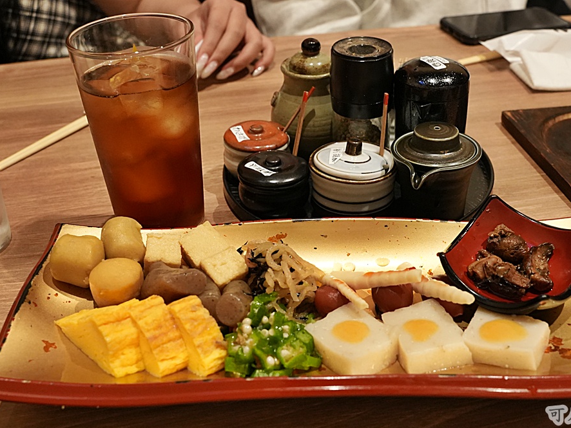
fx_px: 660
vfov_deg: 36.0
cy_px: 219
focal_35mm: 40
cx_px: 316
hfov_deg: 46.7
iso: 3200
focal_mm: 24
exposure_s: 1/30
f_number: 5.6
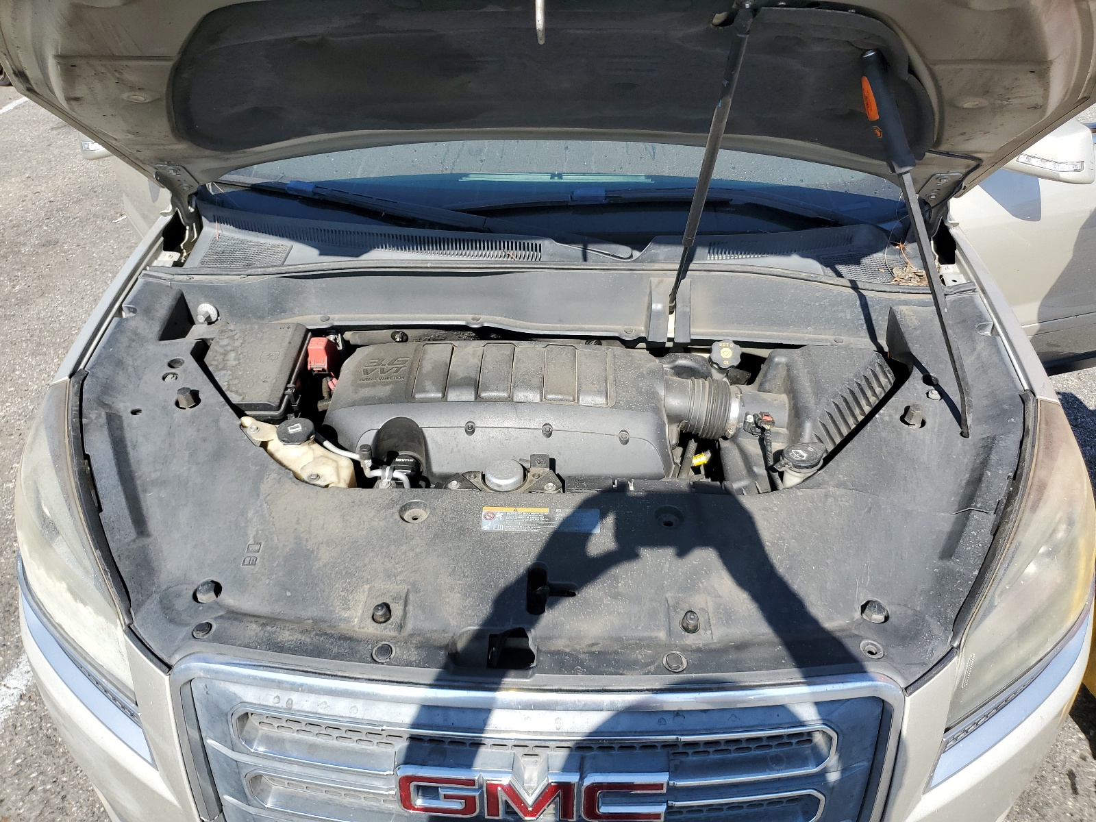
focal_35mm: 26
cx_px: 548
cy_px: 411
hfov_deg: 67.3
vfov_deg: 53.1
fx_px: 823
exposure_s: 1/1667
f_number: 1.5
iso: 50
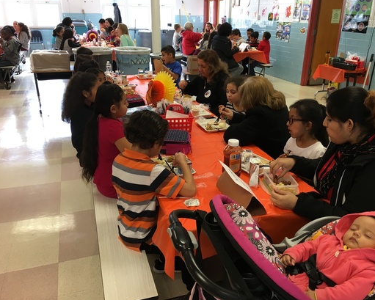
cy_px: 151
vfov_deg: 47.1
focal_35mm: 31
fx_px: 344
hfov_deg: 57.1
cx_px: 203
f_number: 2.2
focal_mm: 4.15
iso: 64
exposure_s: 1/30
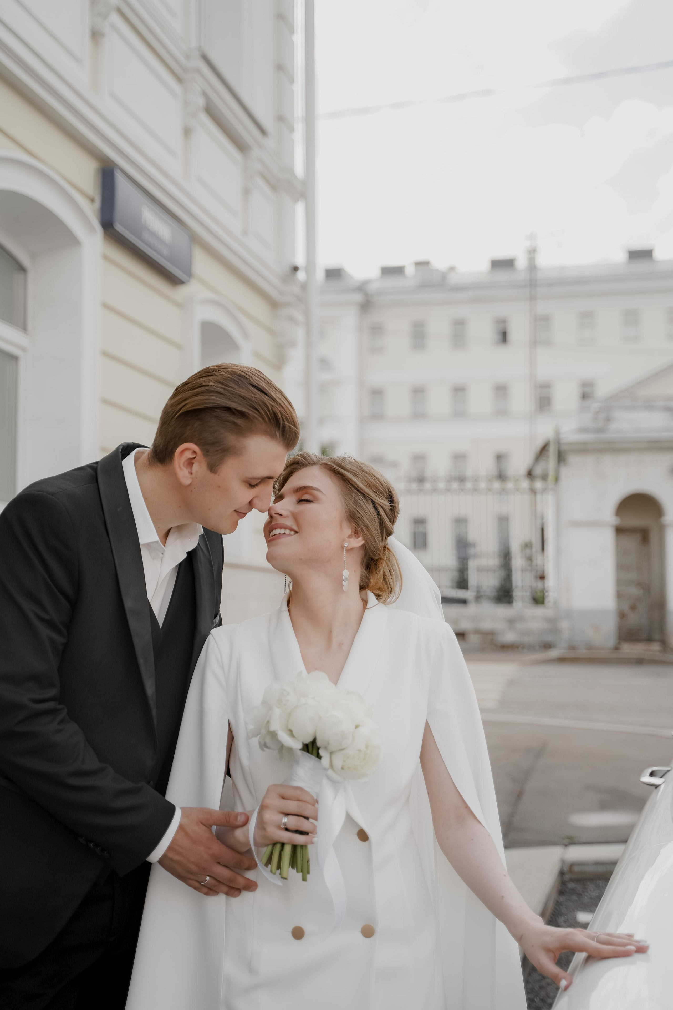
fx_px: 1374
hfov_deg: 27.5
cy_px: 505
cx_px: 336
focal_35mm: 49
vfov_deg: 40.3
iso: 100
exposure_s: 1/640
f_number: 2.8
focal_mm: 49
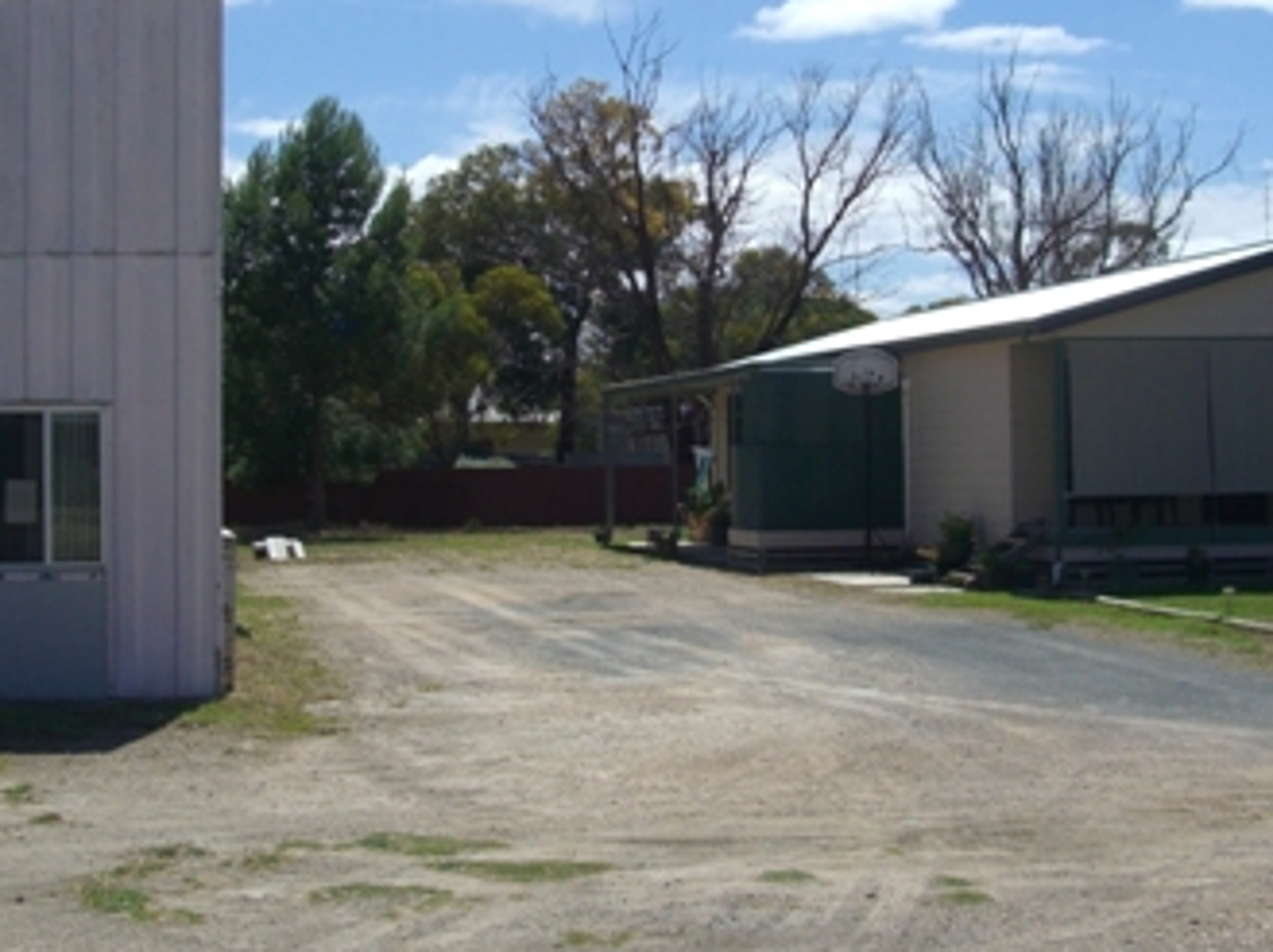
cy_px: 298
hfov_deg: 26.4
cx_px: 646
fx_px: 2718
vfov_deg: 19.8
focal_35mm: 74
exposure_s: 1/640
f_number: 5.6
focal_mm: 7.9
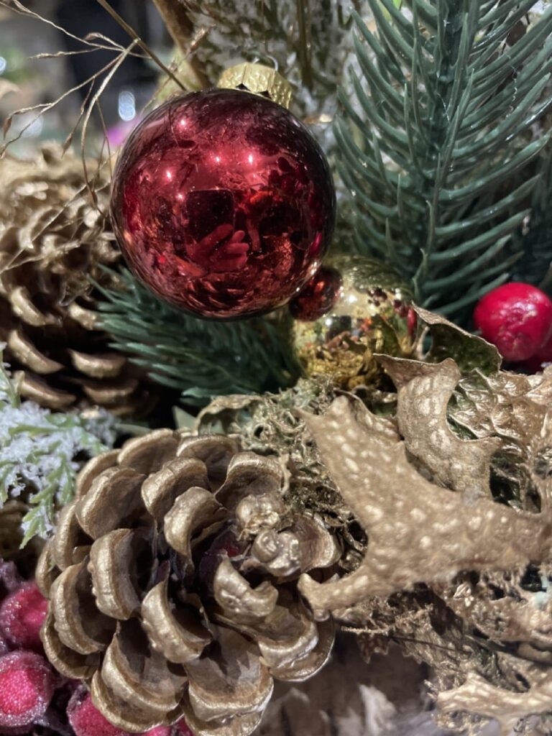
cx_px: 276
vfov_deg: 67.3
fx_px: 553
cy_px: 368
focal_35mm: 26
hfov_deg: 53.1
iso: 400
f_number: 1.6
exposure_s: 1/33
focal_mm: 4.2
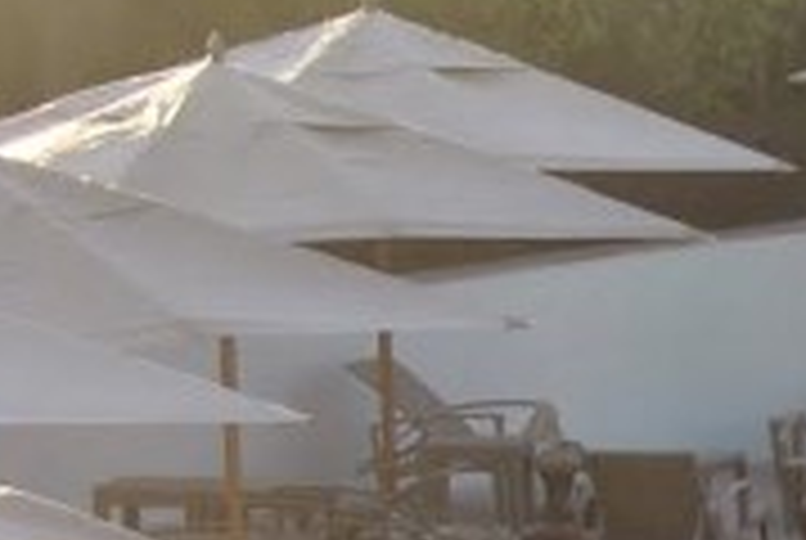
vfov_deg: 3.8
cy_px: 873
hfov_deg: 5.3
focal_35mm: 365
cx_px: 2542
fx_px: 8185
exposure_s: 1/160
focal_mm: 38
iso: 100
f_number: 6.3
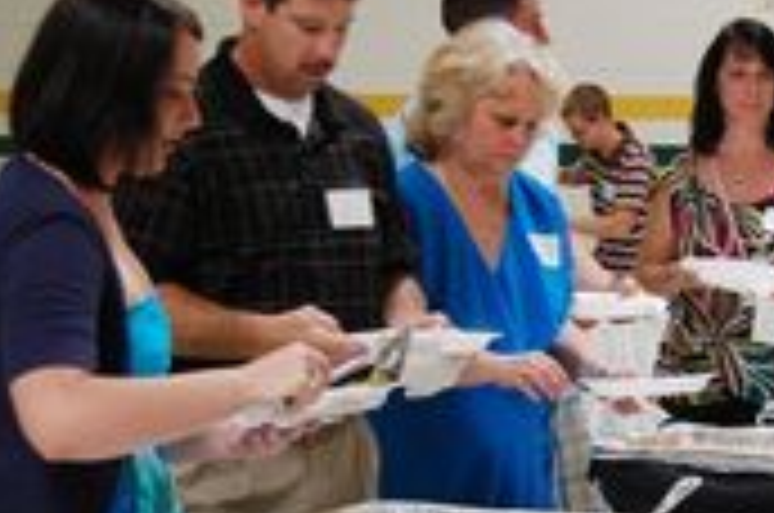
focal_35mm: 122
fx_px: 2622
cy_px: 338
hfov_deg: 16.6
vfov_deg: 11.2
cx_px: 657
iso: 800
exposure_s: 1/100
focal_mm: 35
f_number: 4.8
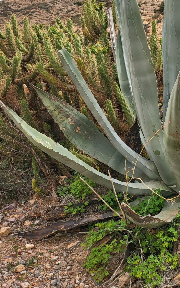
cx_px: 183
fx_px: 361
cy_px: 100
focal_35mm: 46
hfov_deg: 26.4
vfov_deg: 43.0
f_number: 1.8
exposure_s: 1/1497
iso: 40
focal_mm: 5
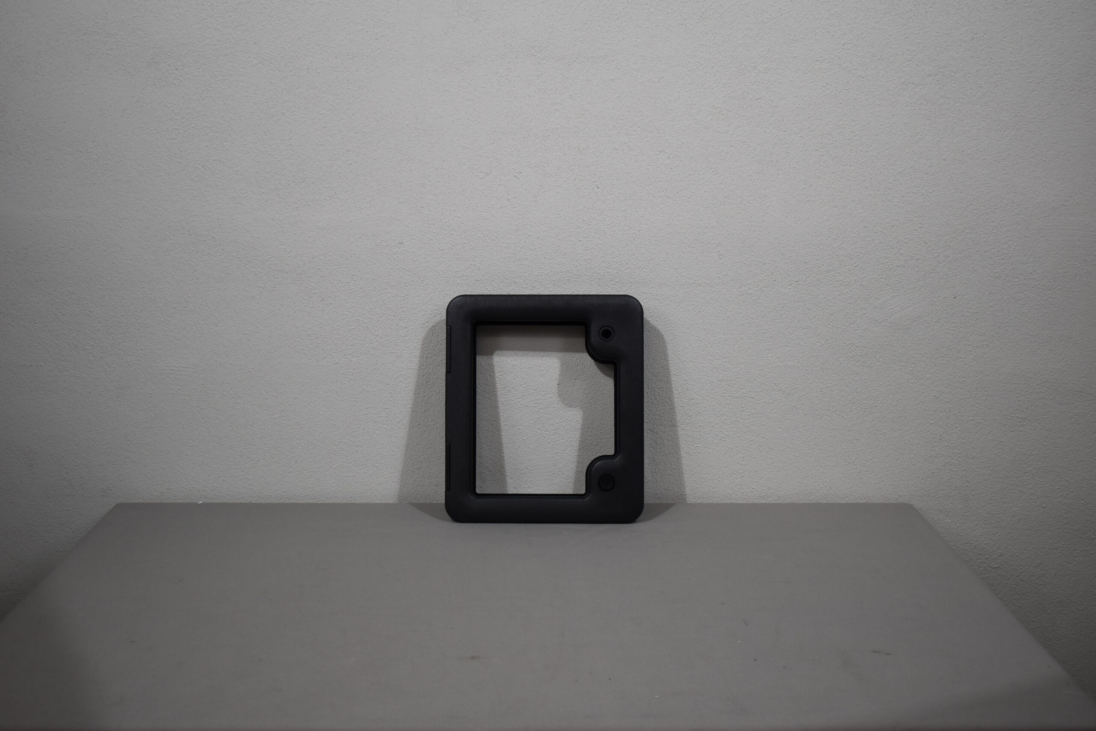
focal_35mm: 45
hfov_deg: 43.6
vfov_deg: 29.9
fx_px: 1370
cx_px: 548
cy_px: 366
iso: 400
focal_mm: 30
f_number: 4.5
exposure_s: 1/250
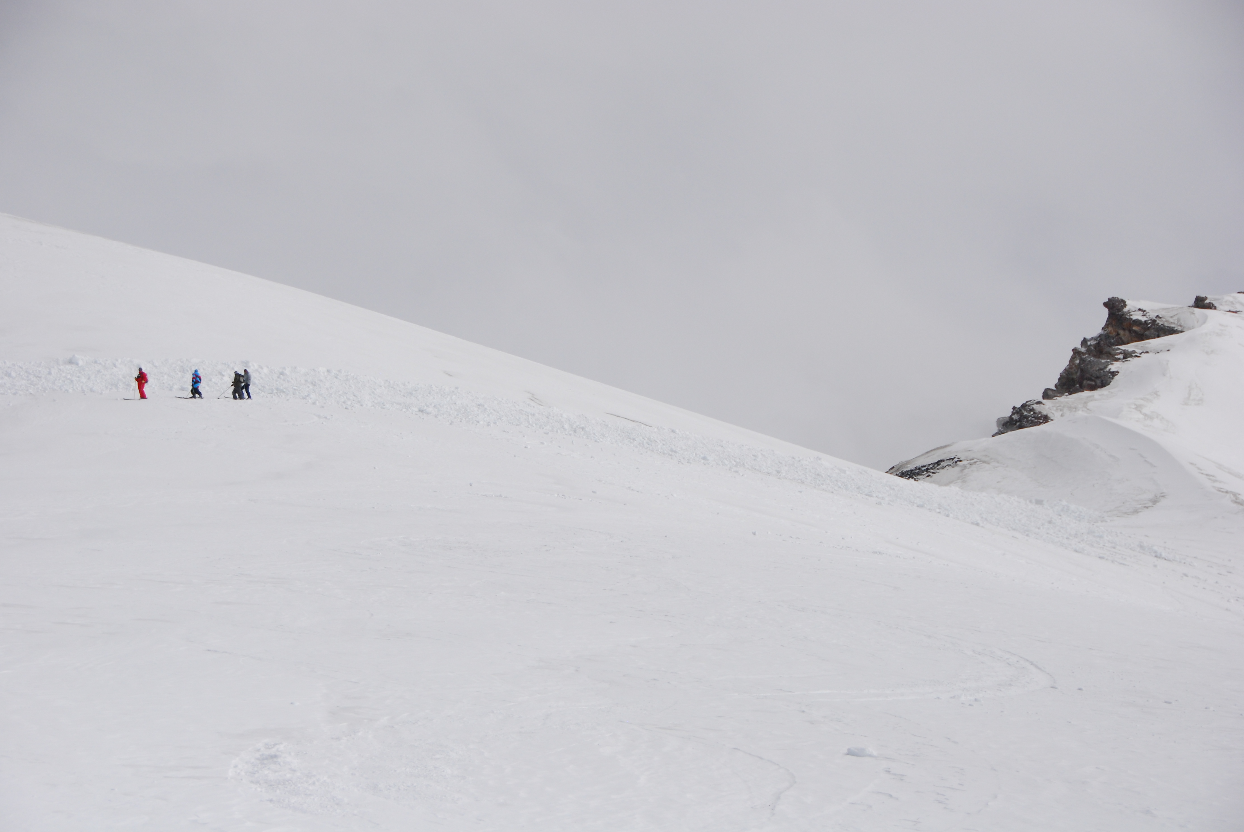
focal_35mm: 93
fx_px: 3218
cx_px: 622
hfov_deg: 21.9
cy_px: 416
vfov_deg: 14.7
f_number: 6.3
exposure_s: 1/4000
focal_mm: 62
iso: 400
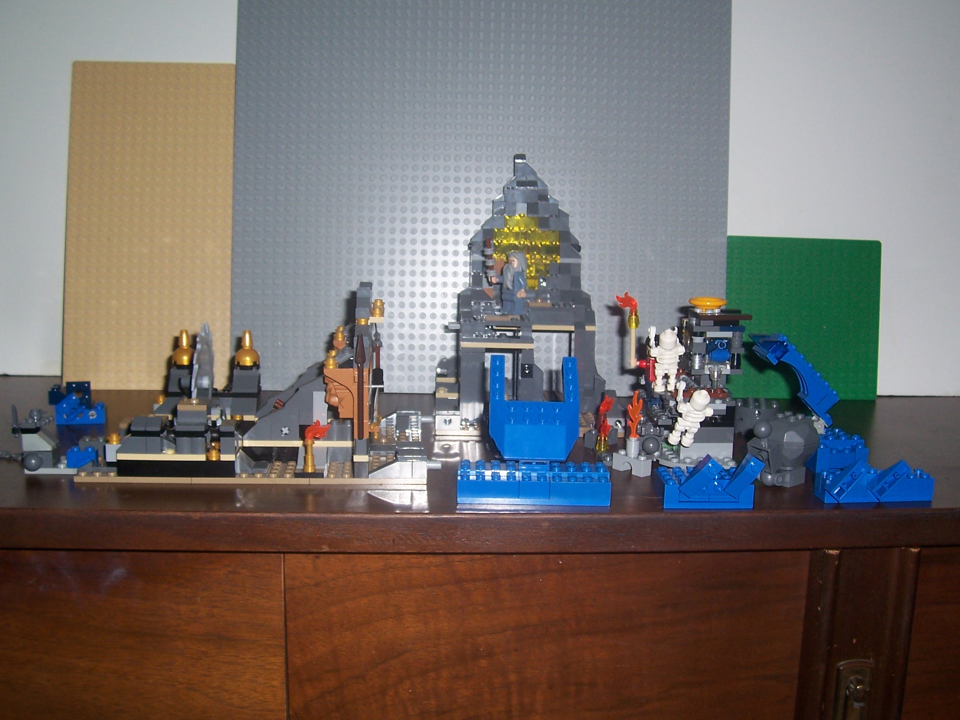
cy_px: 355
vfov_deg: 37.7
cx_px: 516
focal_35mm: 38
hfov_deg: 48.9
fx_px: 1054
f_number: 2.7
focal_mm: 5.6
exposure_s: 1/60
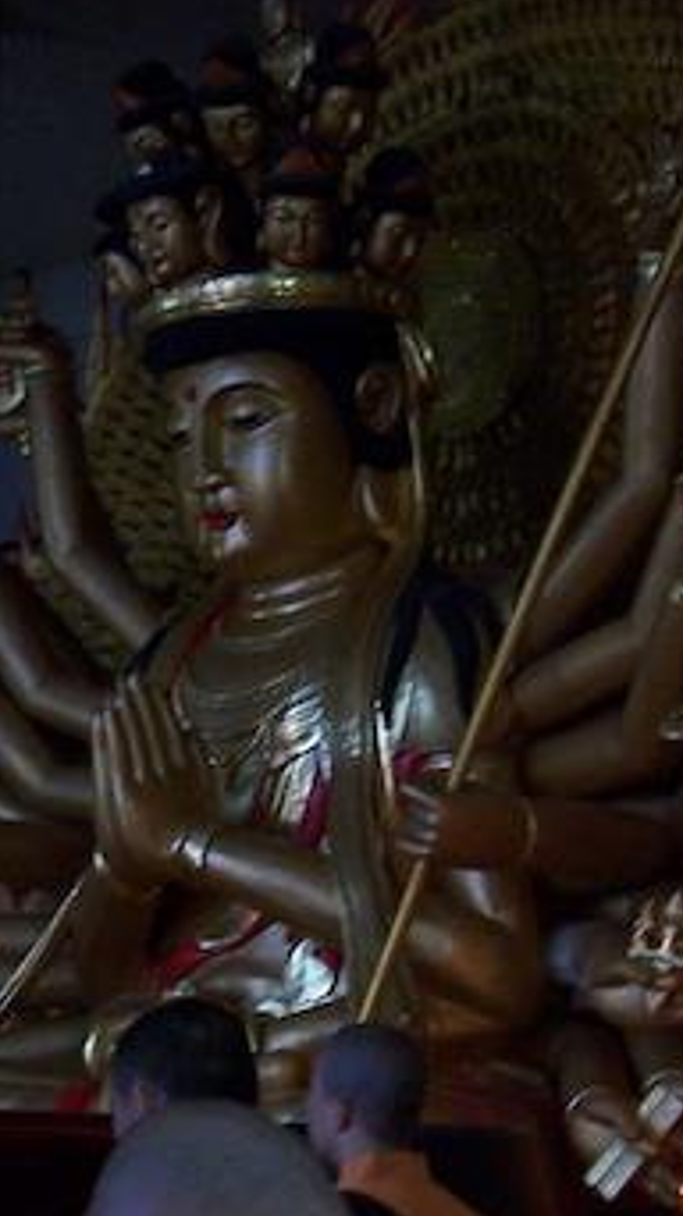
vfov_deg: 20.9
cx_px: -60
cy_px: 754
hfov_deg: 11.7
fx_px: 3289
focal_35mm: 102
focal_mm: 6.7
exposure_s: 1/8
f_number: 4
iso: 140
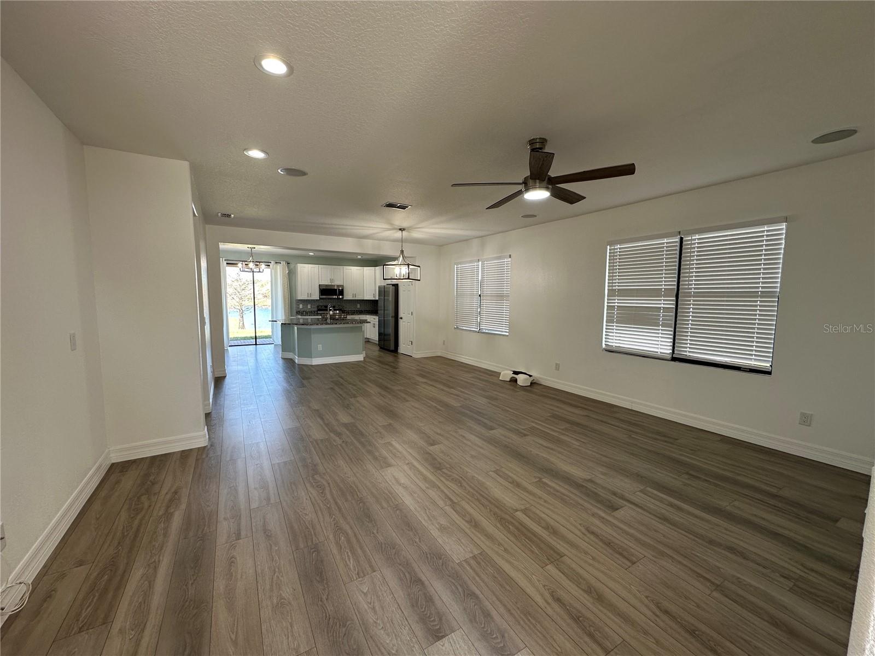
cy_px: 328
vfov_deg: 85.7
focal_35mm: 14
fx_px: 354
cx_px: 438
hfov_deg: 102.1
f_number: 2.2
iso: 64
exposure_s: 1/120
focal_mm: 2.22
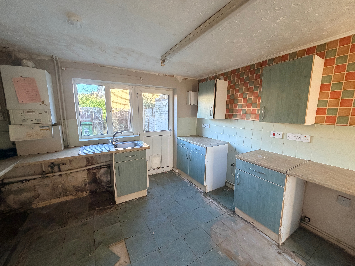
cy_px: 133
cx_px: 178
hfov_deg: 102.1
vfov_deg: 85.7
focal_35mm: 14
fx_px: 144
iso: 320
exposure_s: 1/100
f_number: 2.2
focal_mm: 2.22
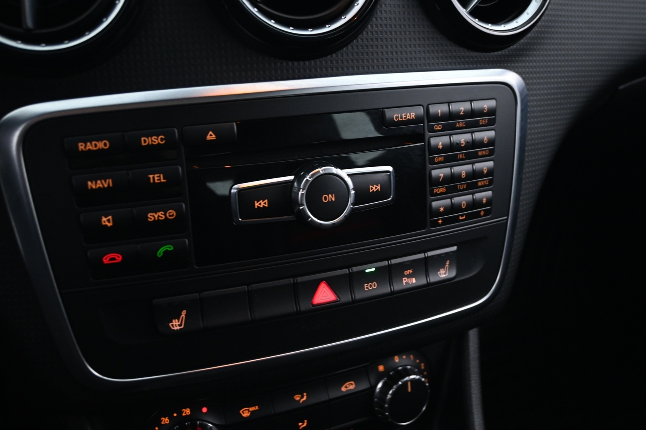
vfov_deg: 34.2
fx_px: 700
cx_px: 323
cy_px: 215
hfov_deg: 49.6
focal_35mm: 39
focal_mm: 26
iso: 1600
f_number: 4.5
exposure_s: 1/6
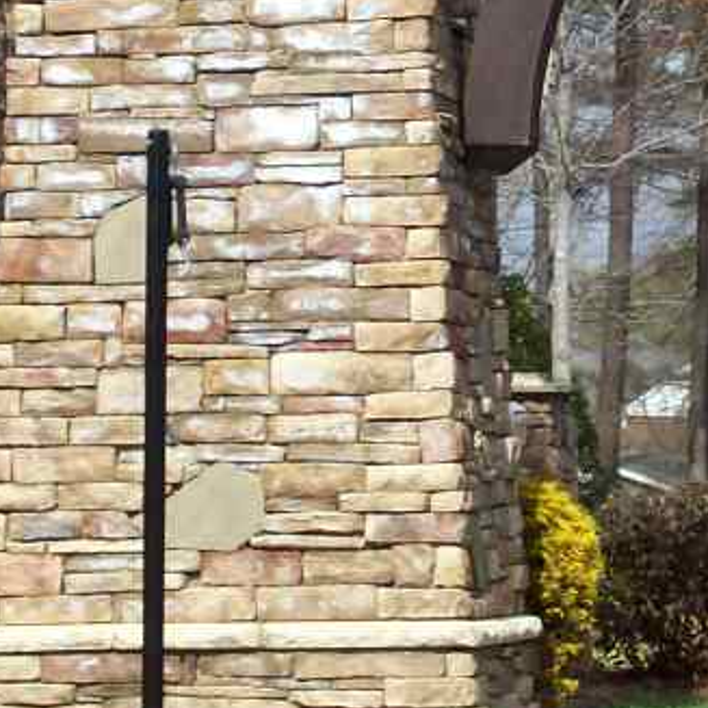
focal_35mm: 241
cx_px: 647
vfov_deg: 7.3
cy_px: 152
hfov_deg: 7.2
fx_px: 5577
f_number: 4.3
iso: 80
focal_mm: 14.3
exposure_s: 1/673
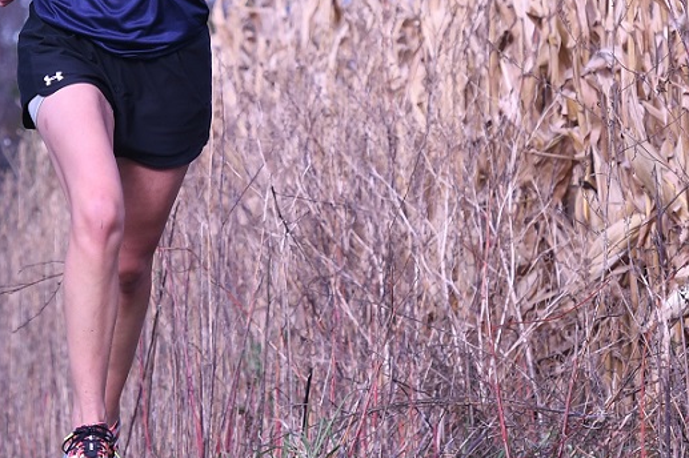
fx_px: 7995
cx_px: 67
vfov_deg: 3.3
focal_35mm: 418
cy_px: 97
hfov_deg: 4.9
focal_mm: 135
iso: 360
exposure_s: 1/800
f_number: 5.6
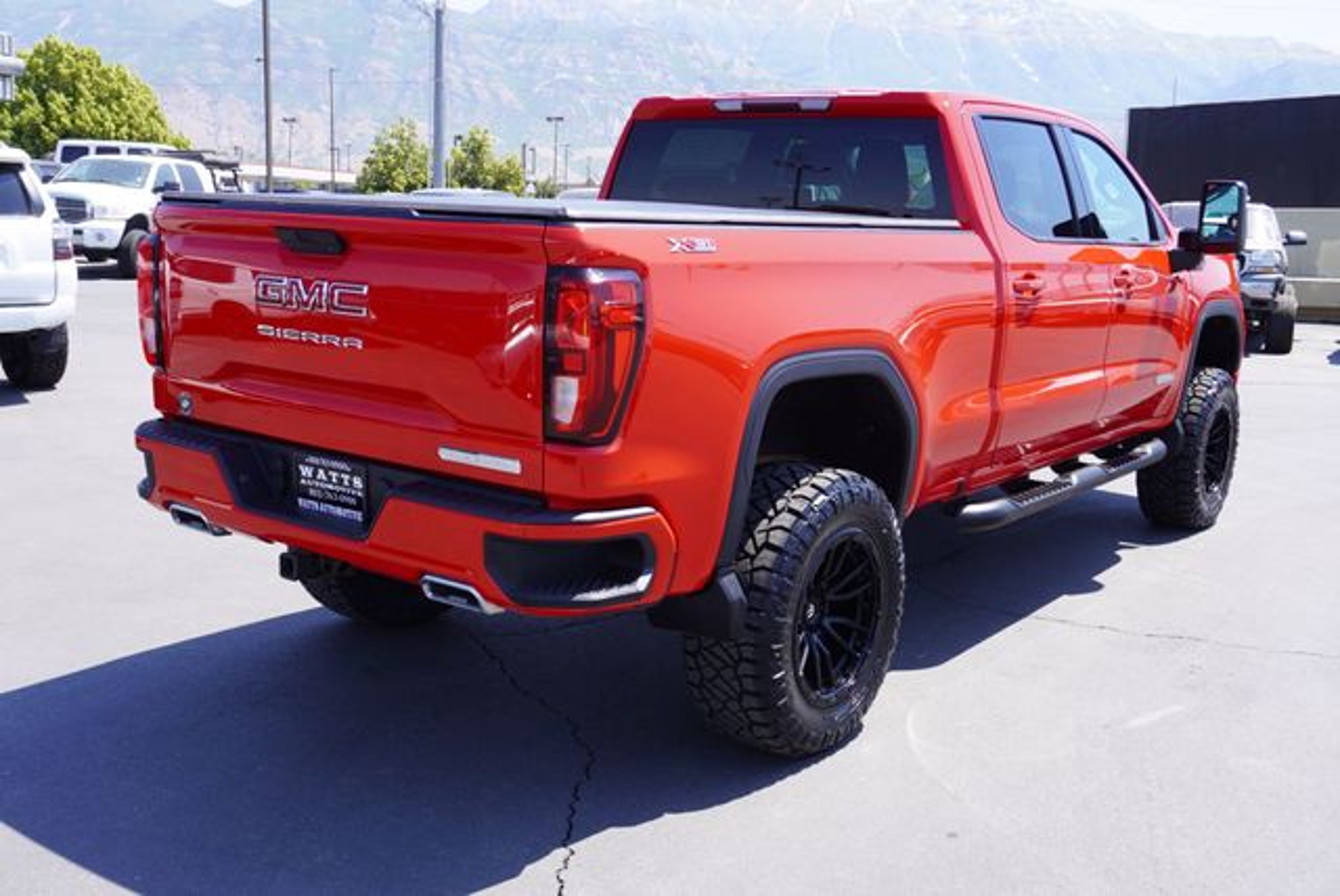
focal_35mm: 36
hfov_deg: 53.1
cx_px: 670
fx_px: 1341
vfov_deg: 36.9
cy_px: 448
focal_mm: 24
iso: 100
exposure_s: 1/100
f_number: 8
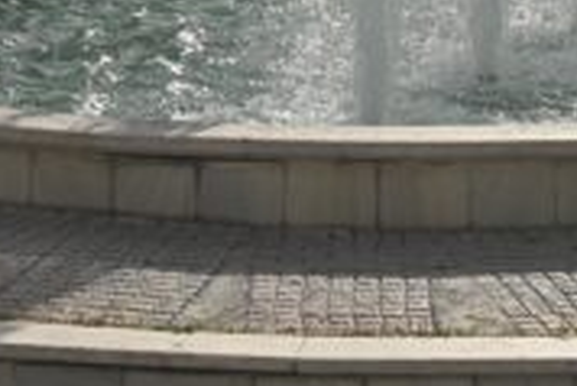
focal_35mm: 184
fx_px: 2951
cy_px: -253
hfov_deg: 10.8
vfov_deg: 7.3
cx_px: 862
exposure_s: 1/2500
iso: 360
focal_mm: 53
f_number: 6.3
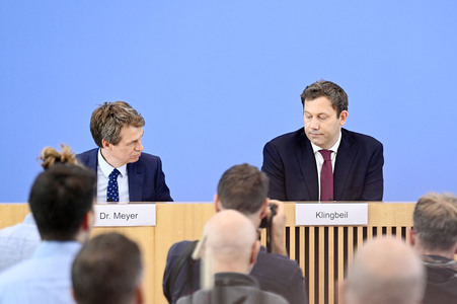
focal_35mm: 200
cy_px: 152
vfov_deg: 6.9
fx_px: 2537
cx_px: 228
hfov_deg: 10.3
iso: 4000
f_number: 4
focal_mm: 200
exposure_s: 1/1250
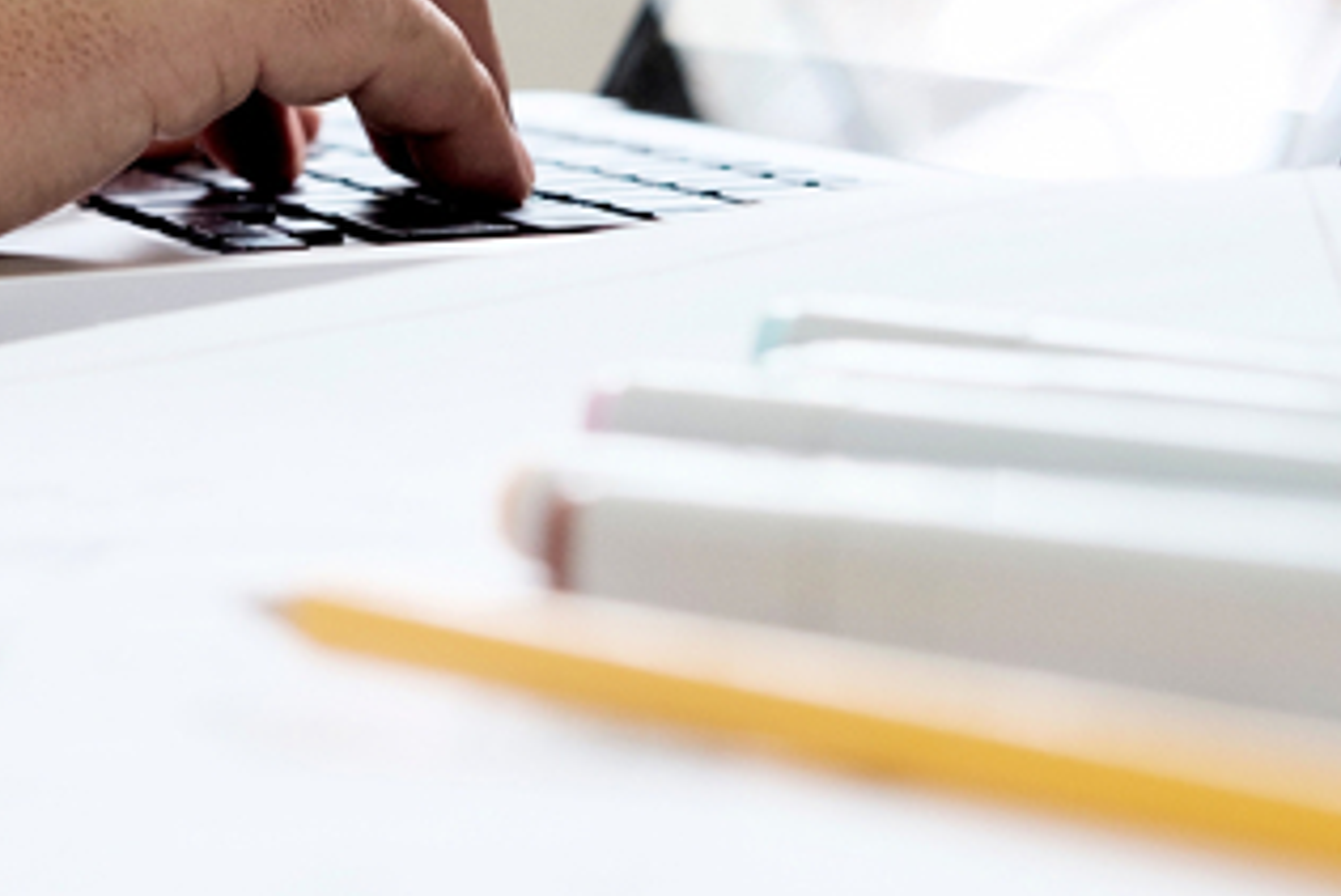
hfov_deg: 15.1
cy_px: -57
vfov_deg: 10.1
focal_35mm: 134
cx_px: 104
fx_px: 4994
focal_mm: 35
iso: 400
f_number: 4
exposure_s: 1/60
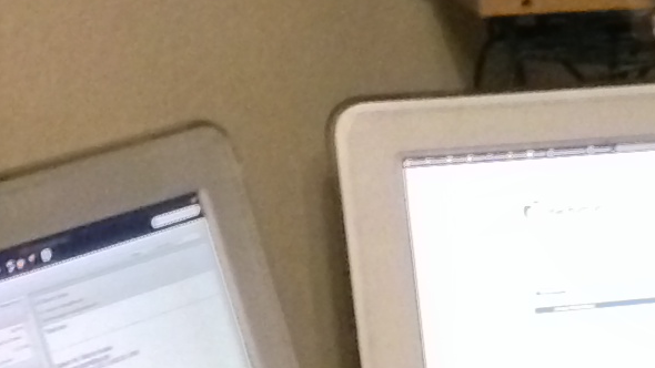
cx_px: 1132
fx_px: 3457
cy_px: 495
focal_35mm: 199
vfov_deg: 6.1
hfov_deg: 10.3
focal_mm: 4.12
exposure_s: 1/15
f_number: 2.4
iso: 800
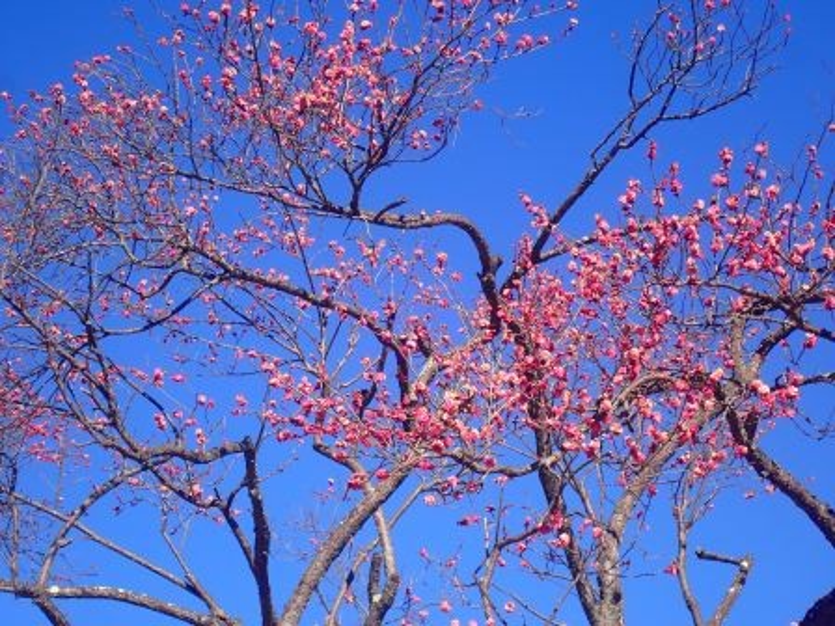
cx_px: 418
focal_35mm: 100
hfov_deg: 19.6
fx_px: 2412
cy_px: 313
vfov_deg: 14.8
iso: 100
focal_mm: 18
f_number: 6.3
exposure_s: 1/250
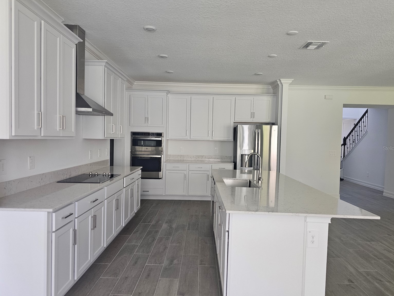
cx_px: 201
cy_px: 148
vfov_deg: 56.8
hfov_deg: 71.6
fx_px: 273
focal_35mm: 24
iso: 250
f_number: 1.7
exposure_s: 1/120
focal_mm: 6.3
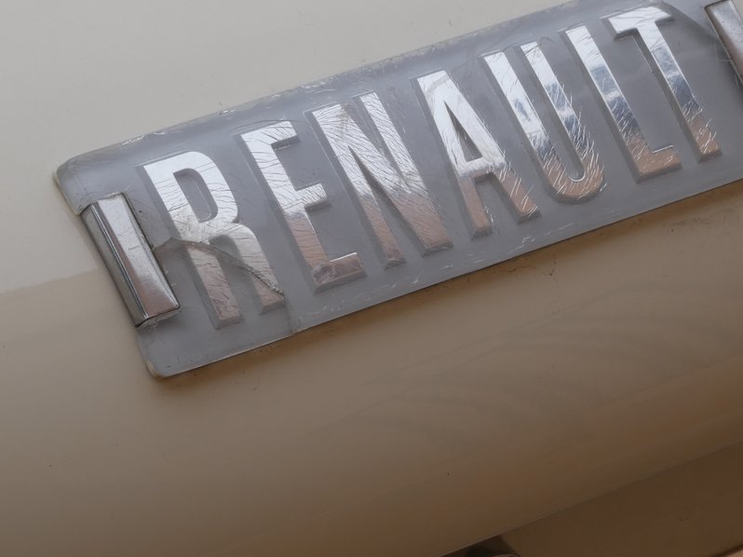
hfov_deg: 8.9
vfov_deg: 6.7
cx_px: 432
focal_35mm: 222
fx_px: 4764
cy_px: 237
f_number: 5.5
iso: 80
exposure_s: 1/500
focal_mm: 30.9
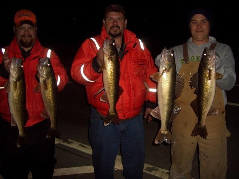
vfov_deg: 40.7
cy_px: 90
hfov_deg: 52.6
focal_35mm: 35
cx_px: 120
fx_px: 242
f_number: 2.6
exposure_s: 1/60
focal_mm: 5.8
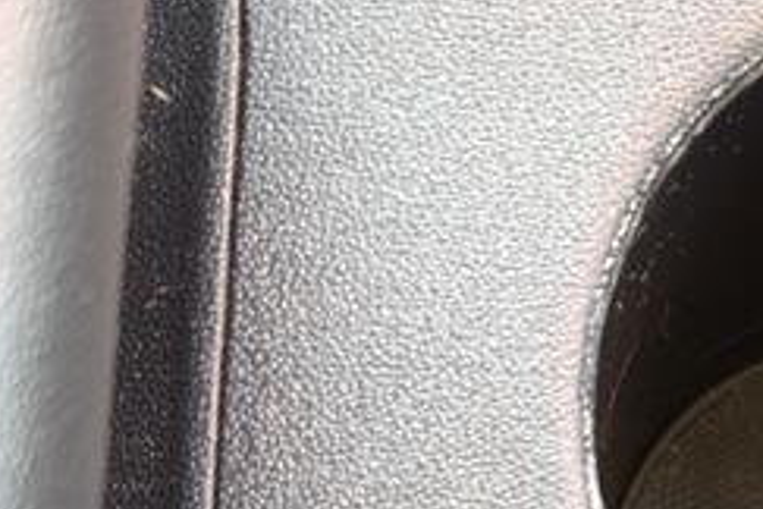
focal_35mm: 105
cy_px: 1087
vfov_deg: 11.5
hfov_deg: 18.8
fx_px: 2225
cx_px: 820
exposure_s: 1/145
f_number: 1.68
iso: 1502
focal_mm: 6.9
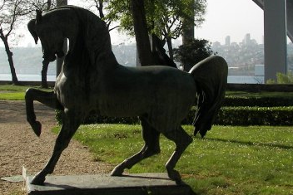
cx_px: 115
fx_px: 554
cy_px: 50
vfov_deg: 19.9
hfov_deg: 29.6
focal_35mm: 68
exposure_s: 1/1000
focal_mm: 6
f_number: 2.8
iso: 50
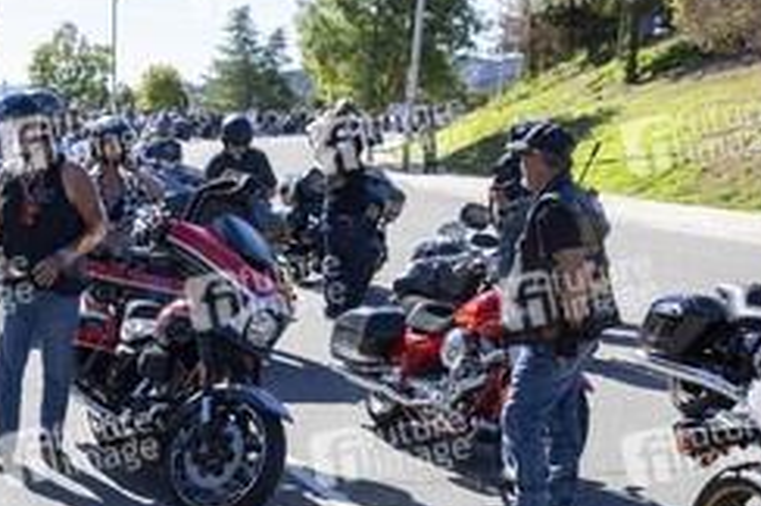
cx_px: 307
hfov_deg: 39.5
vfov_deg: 26.6
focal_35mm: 50
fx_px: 1056
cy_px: 372
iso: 100
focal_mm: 27
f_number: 5.6
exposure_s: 1/200
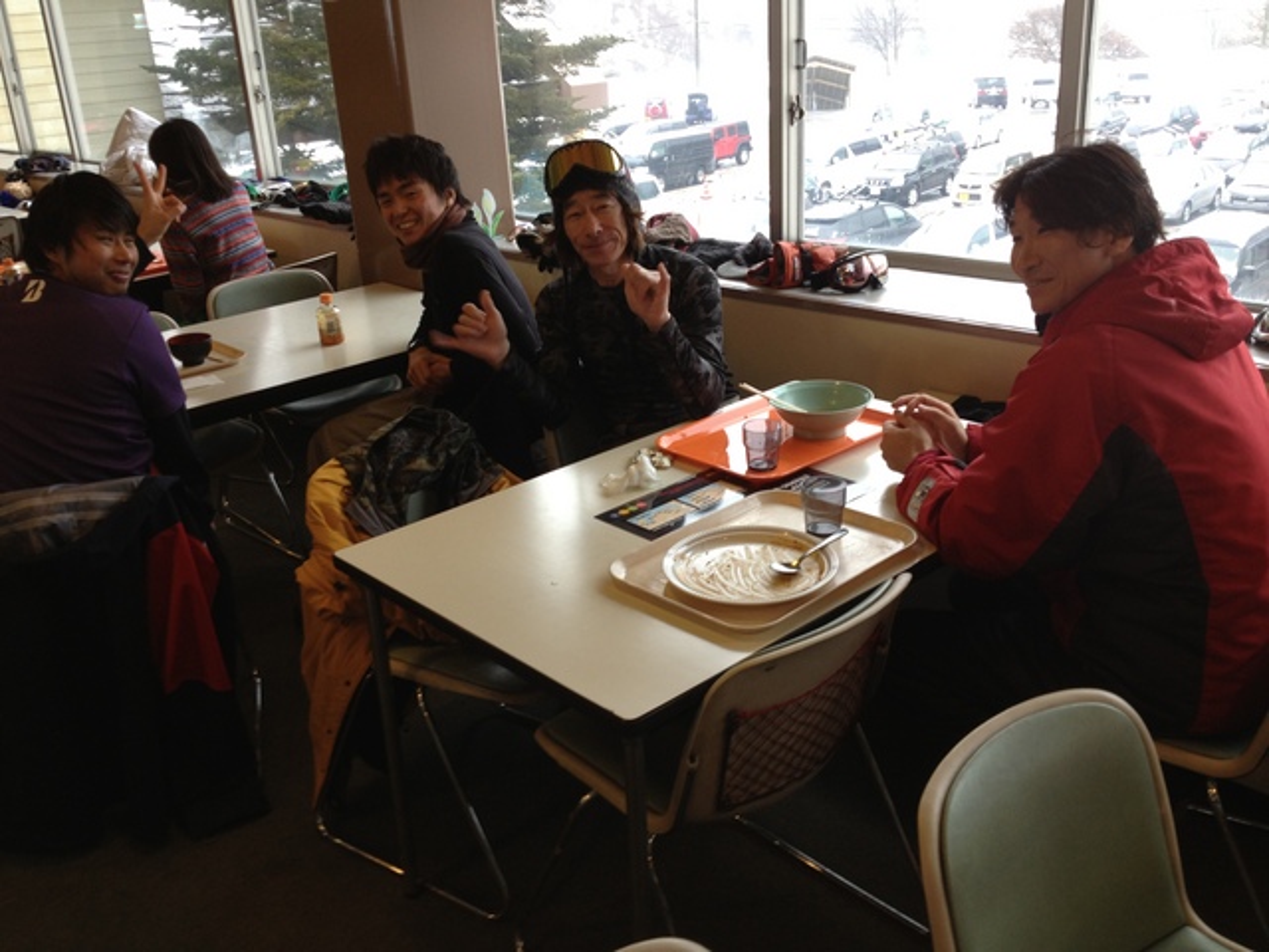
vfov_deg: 40.7
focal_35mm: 35
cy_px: 476
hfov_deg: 52.6
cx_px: 634
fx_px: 1283
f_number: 2.4
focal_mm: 4.28
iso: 50
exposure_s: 1/24
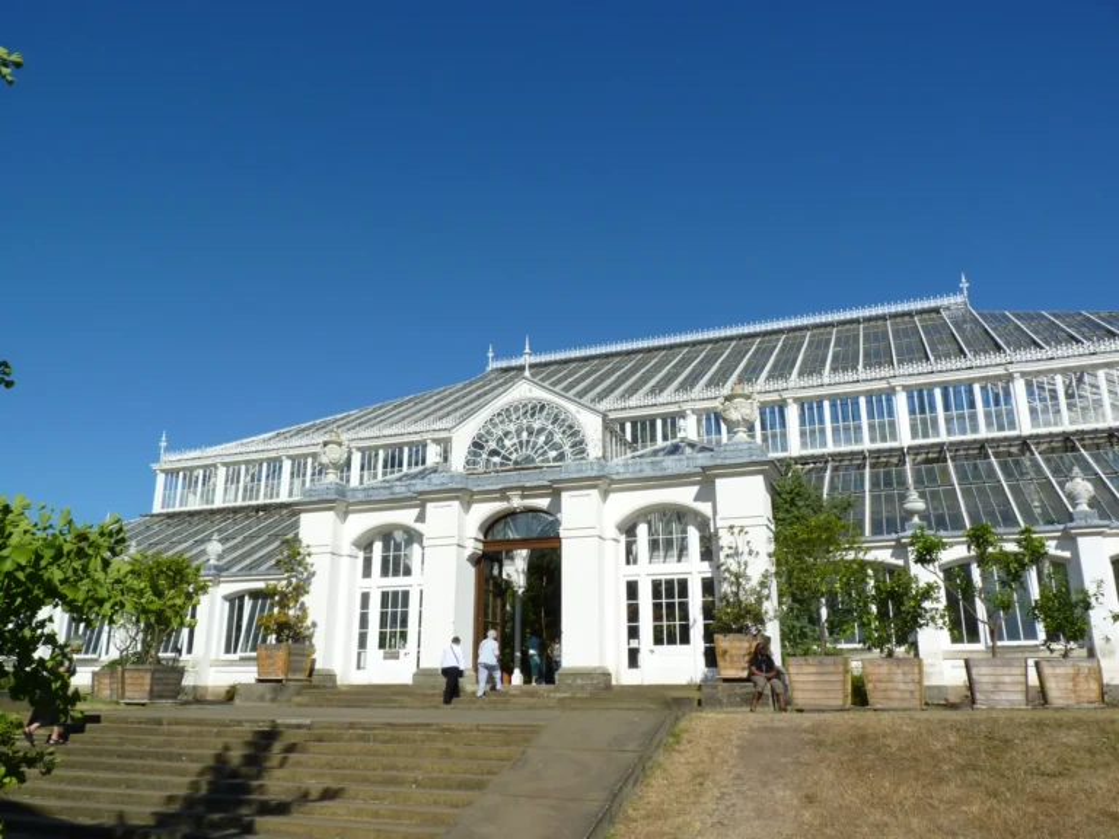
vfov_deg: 51.4
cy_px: 420
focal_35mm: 27
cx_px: 560
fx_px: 873
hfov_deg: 65.3
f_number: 5.6
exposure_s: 1/500
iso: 80
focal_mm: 4.8
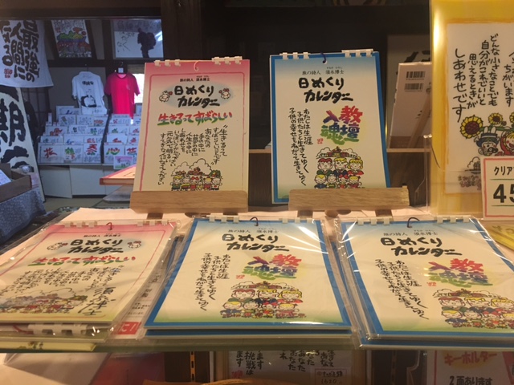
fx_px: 431
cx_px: 257
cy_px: 192
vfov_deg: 48.2
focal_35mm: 29
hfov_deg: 61.7
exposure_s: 1/30
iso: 125
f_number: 2.2
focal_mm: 4.15
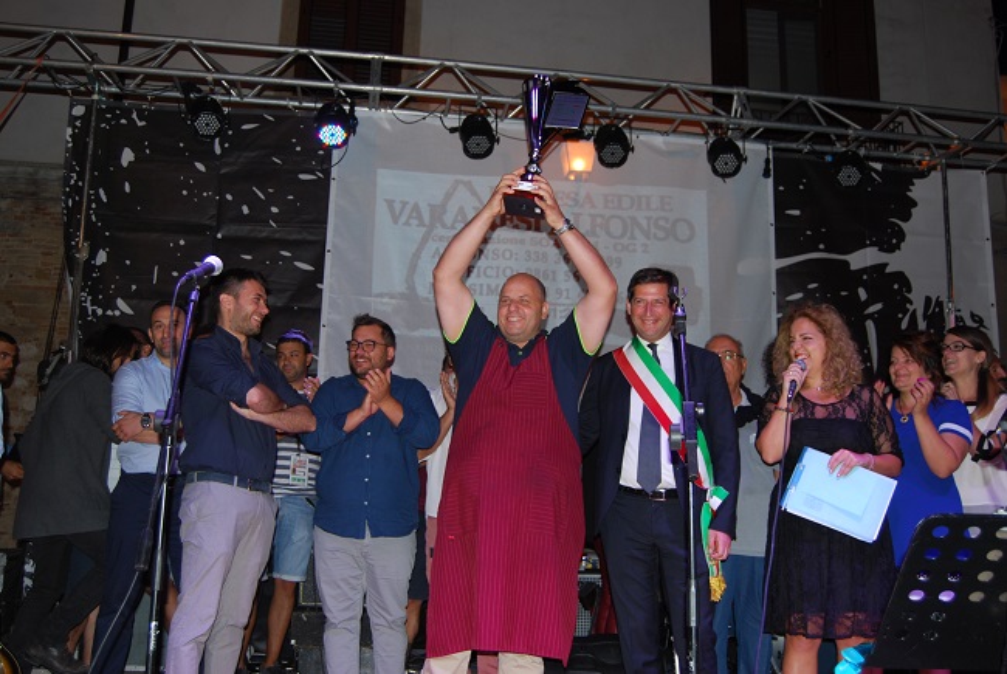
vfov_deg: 37.0
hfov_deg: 53.1
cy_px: 337
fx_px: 1008
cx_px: 504
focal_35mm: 36
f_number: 4
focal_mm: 24
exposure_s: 1/60
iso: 200
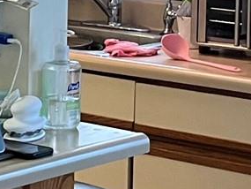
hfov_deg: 10.3
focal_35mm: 187
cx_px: -116
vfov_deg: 7.9
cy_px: -2
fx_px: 1357
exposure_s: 1/60
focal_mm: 5.1
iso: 250
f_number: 1.6
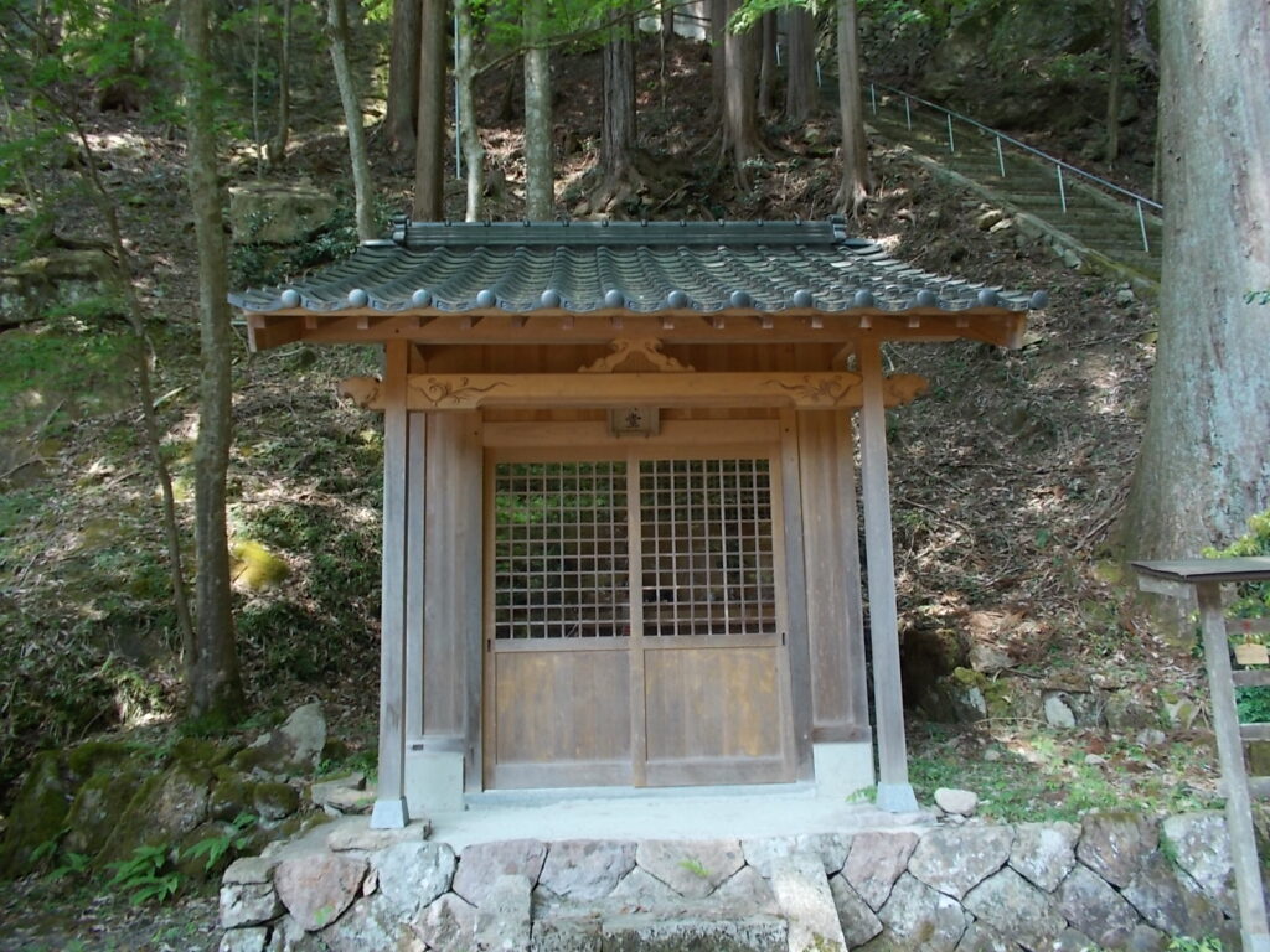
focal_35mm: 26
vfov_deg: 53.1
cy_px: 476
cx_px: 635
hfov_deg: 67.3
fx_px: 954
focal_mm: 4.6
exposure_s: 1/60
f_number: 3.2
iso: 80
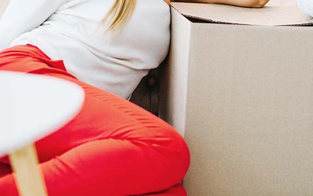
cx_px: 258
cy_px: 6
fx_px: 836
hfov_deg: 20.9
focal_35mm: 98
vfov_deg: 13.2
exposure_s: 1/125
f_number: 2.5
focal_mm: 50
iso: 500
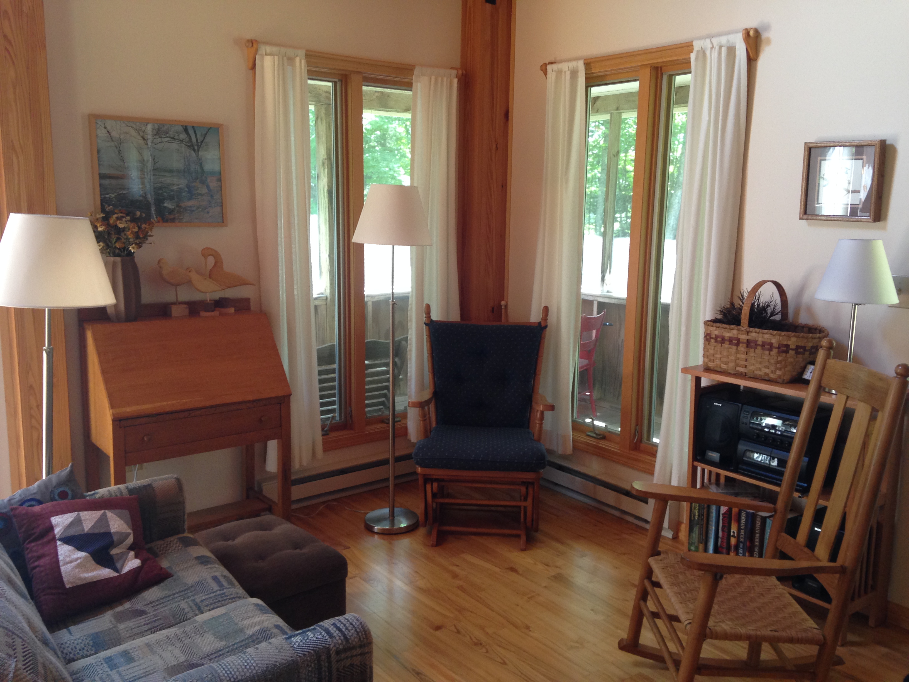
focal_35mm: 33
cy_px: 341
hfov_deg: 55.4
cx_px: 454
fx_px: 867
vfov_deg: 42.9
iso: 100
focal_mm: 4.12
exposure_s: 1/20
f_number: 2.4
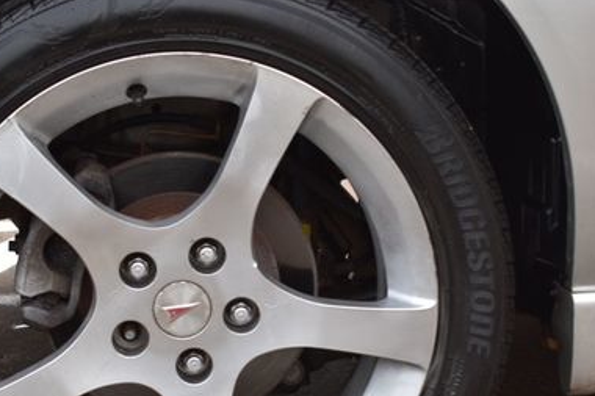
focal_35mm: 101
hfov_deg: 20.2
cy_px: 316
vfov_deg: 13.5
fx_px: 1668
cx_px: 252
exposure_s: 1/25
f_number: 7.1
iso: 400
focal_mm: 40
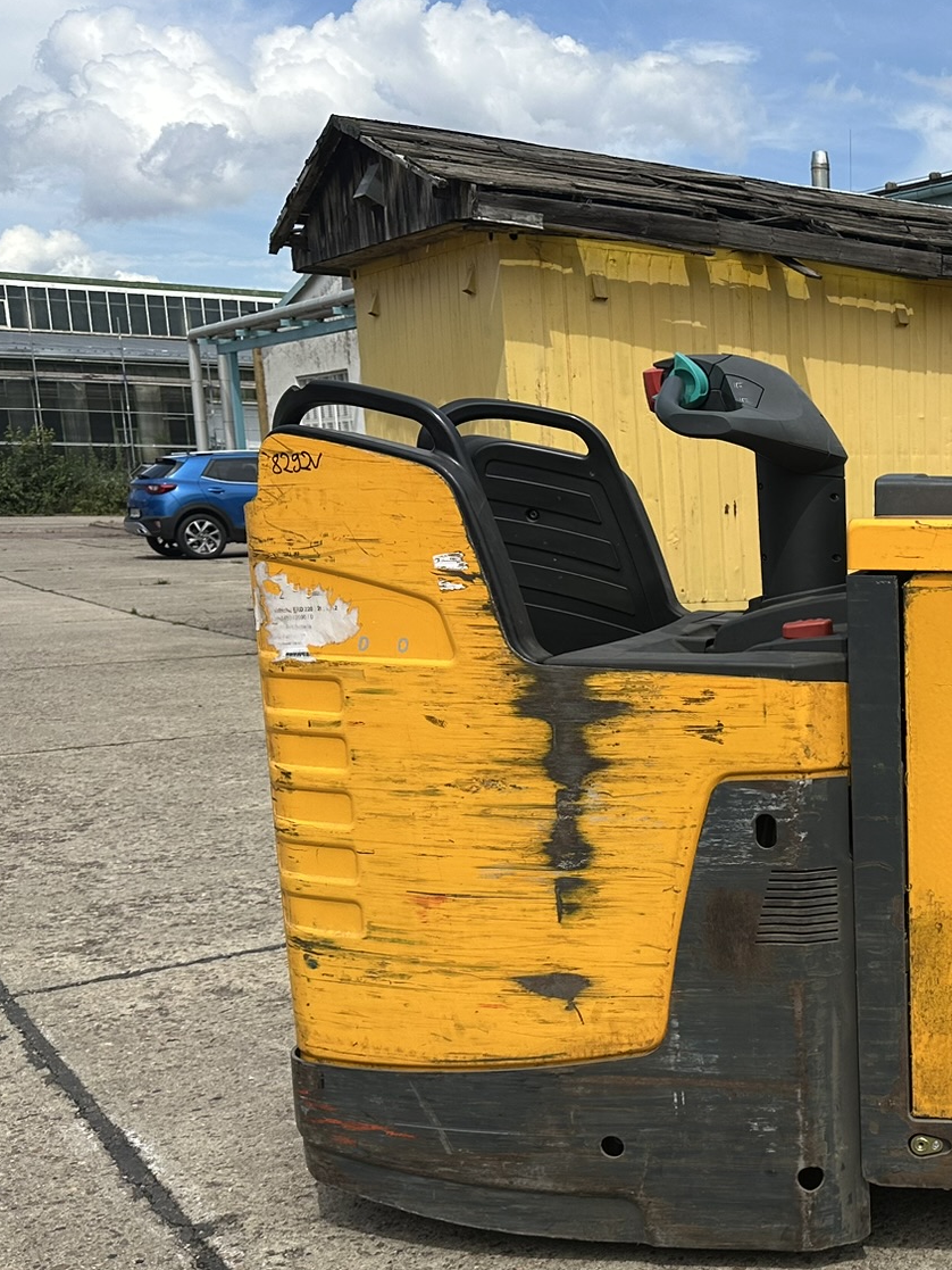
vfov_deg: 42.3
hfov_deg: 29.8
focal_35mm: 44
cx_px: 1026
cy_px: 857
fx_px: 1613
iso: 80
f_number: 1.78
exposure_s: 1/5000
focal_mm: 6.86
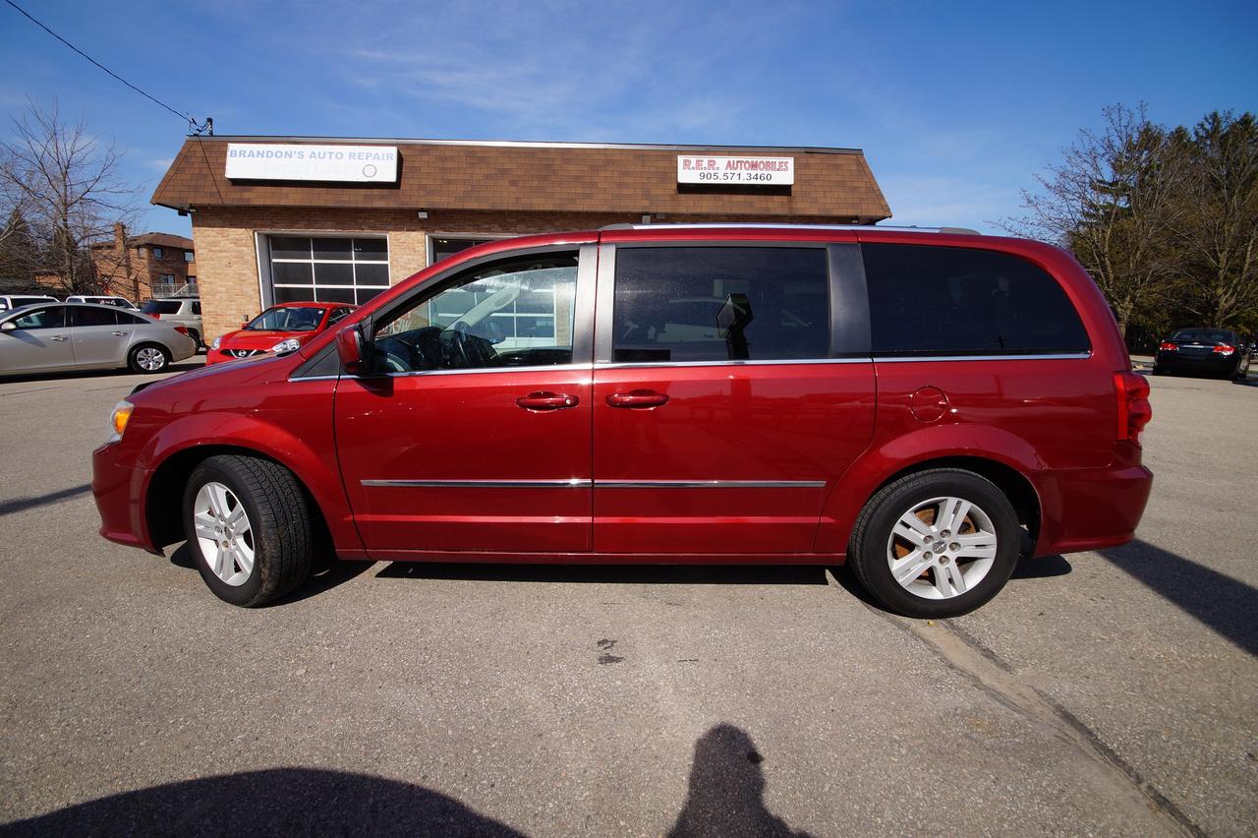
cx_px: 629
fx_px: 524
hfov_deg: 100.4
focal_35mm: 15
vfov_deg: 77.3
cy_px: 419
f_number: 10
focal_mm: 10
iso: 100
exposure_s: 1/200
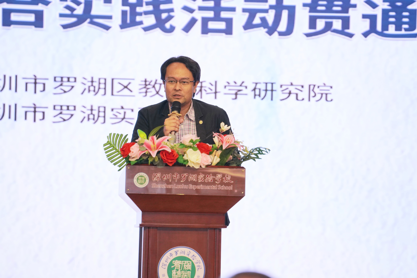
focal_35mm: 200
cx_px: 208
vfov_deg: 6.9
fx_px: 2317
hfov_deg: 10.3
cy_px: 139
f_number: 5.6
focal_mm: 200
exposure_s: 1/200
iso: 2000
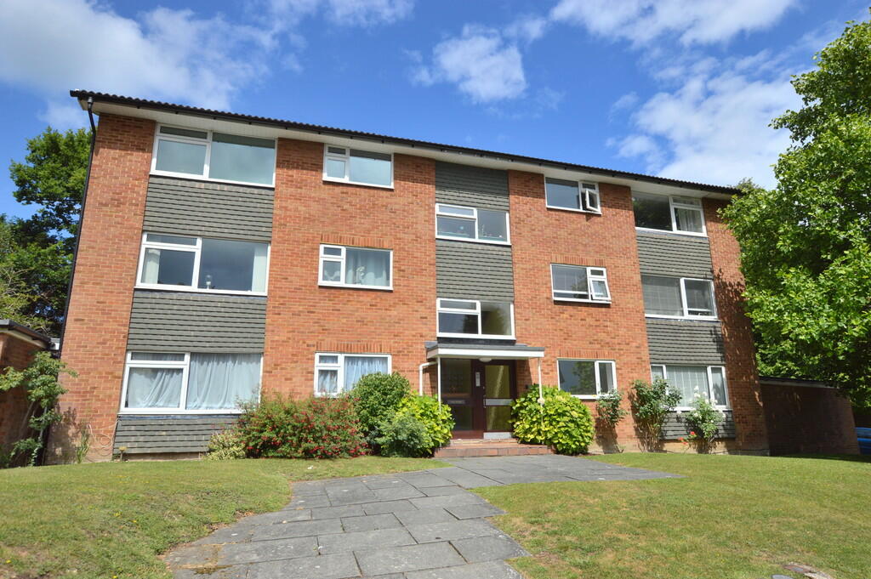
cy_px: 290
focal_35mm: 21
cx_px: 436
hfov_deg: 81.2
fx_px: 508
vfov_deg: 59.4
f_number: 9
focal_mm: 14
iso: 100
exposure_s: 1/320
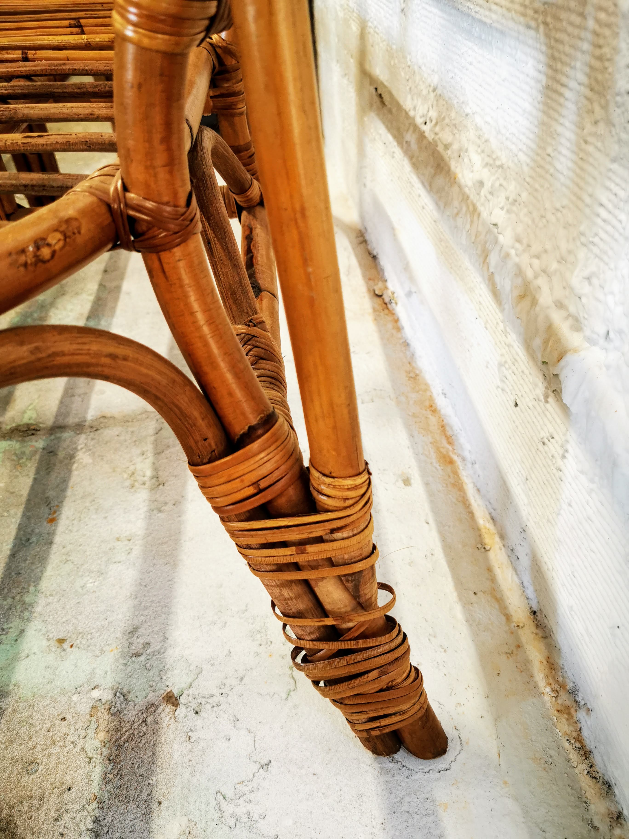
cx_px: 314
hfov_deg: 51.4
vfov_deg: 65.3
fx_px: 654
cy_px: 420
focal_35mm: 27
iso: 160
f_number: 1.6
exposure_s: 1/50
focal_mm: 5.56
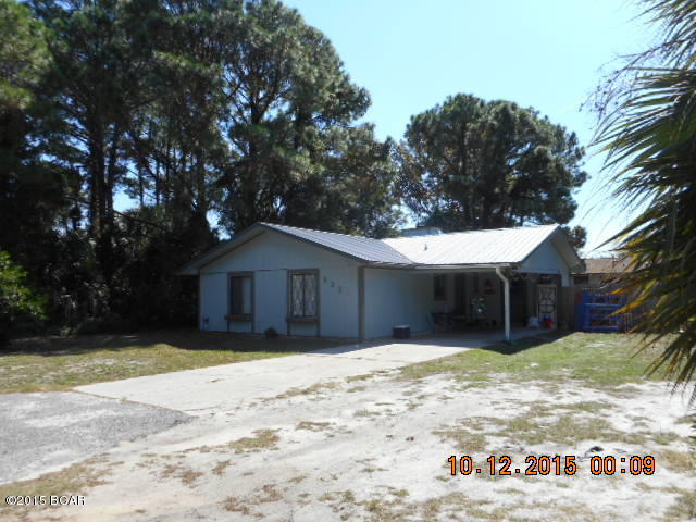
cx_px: 348
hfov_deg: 69.4
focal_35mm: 25
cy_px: 261
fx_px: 503
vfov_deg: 54.9
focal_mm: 4.5
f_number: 3.7
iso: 80
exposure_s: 1/500
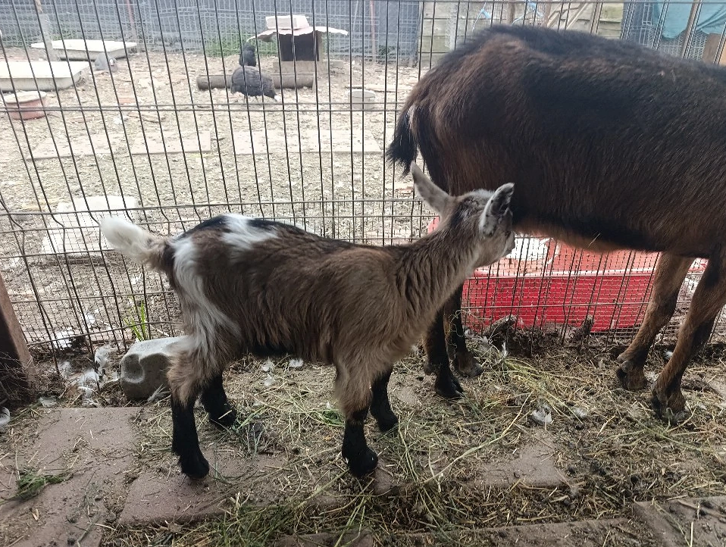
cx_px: 369
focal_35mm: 24
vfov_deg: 57.0
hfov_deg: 71.5
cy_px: 267
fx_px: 504
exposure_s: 1/101
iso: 80
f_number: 1.6
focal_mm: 6.14
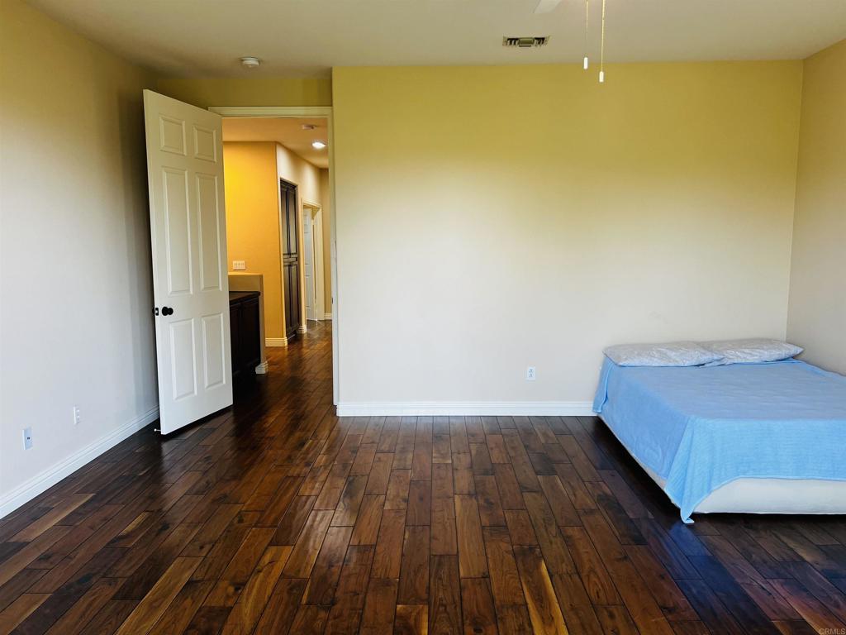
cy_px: 318
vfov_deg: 53.1
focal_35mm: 26
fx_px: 635
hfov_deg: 67.3
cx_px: 423
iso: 100
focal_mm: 5.7
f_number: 1.5
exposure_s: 1/120
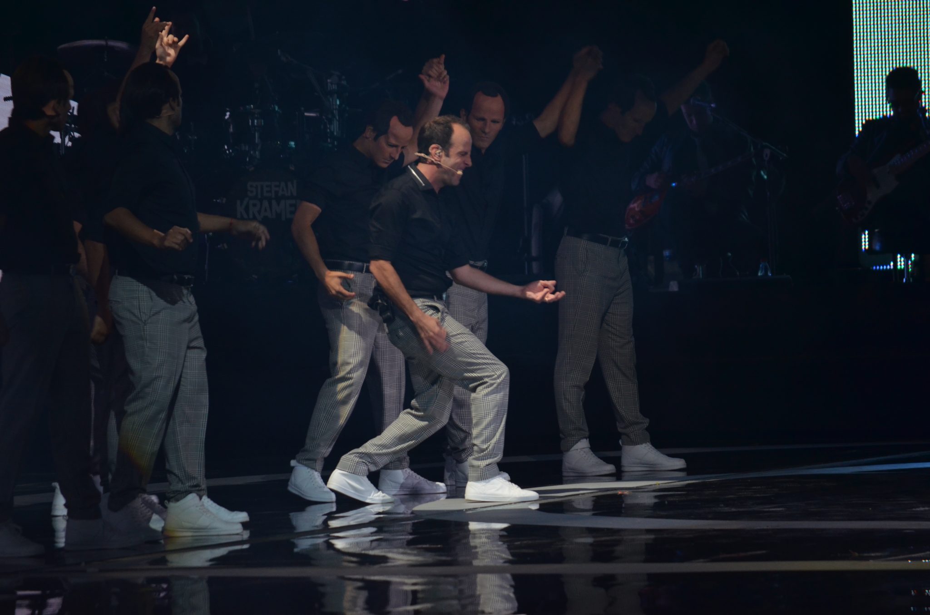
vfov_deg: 4.6
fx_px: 7733
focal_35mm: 300
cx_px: 465
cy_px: 308
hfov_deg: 6.9
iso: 800
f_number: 5.6
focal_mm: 200
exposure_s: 1/125
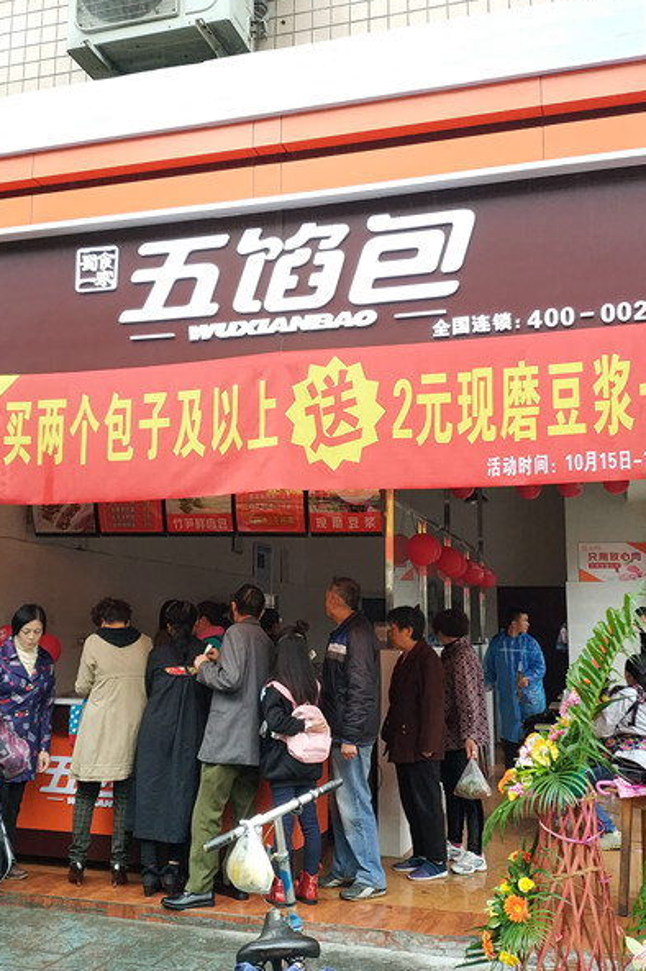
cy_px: 481
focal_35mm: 45
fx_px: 1213
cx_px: 284
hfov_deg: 29.8
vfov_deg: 43.6
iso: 250
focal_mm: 4.5
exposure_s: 1/100
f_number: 2
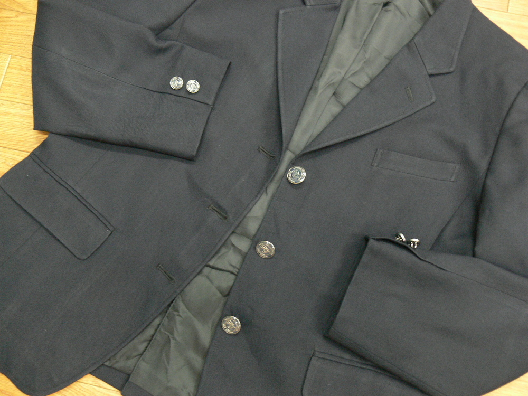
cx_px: 264
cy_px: 198
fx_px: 534
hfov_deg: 52.6
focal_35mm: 35
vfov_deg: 40.7
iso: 200
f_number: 2.8
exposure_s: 1/6
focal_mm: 7.4
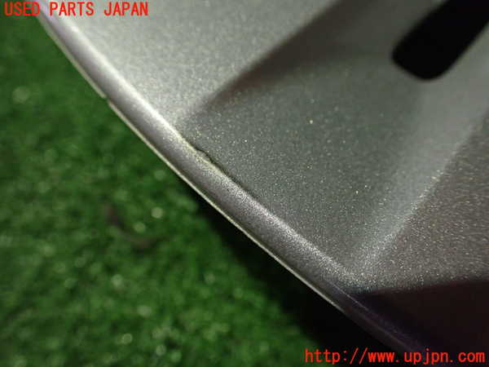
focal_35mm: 30
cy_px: 184
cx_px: 244
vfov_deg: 46.8
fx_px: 424
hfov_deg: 60.0
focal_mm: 5.4
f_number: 2.3
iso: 800
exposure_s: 1/50
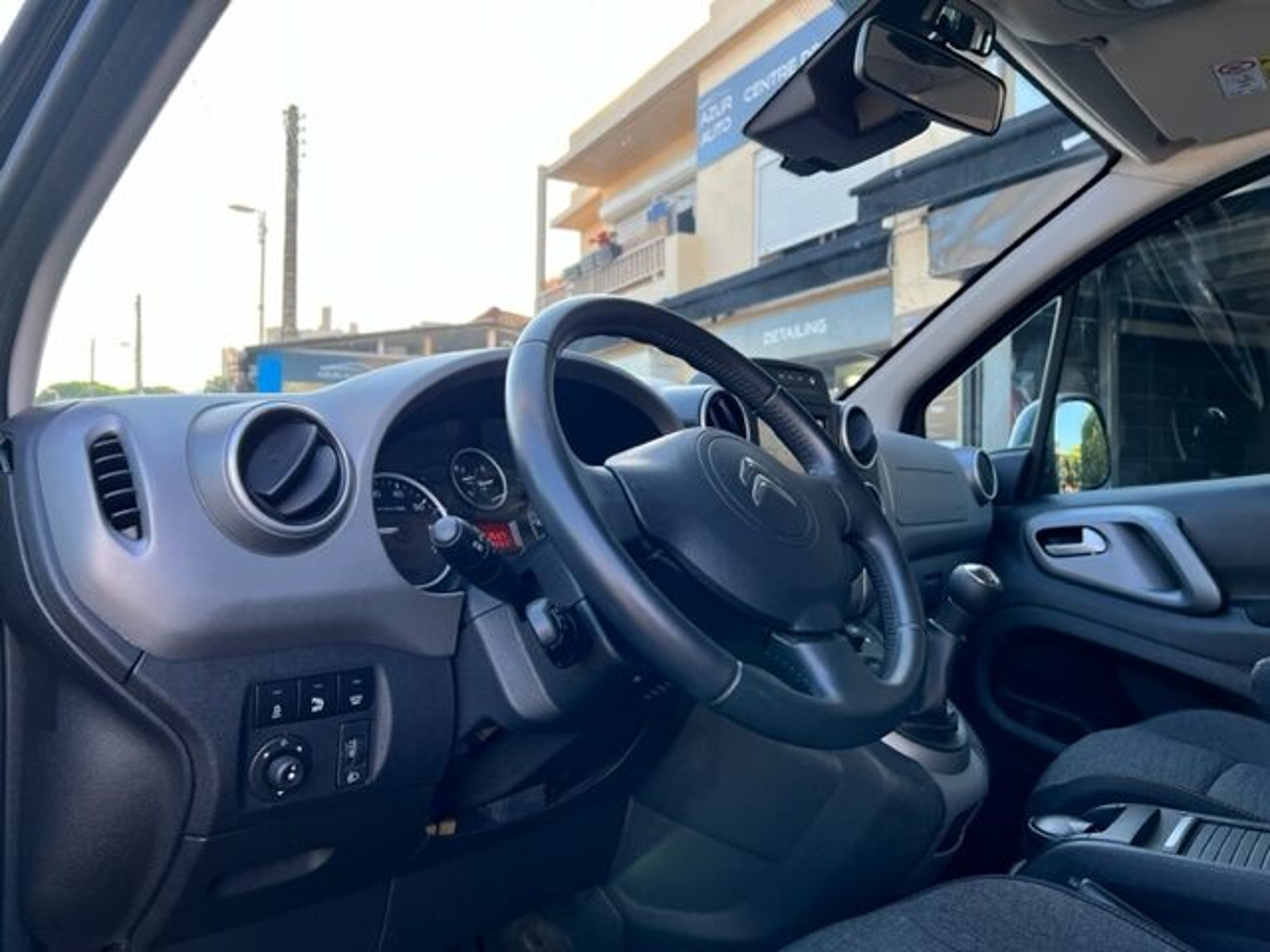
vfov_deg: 53.1
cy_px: 476
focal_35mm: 26
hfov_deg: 67.3
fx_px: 954
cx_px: 635
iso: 50
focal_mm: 5.7
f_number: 1.5
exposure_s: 1/404
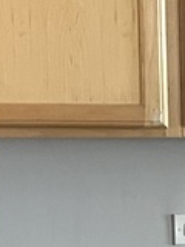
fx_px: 1254
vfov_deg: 11.0
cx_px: 385
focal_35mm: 176
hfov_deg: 8.0
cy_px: 298
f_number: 1.6
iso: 500
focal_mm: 5.1
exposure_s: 1/60
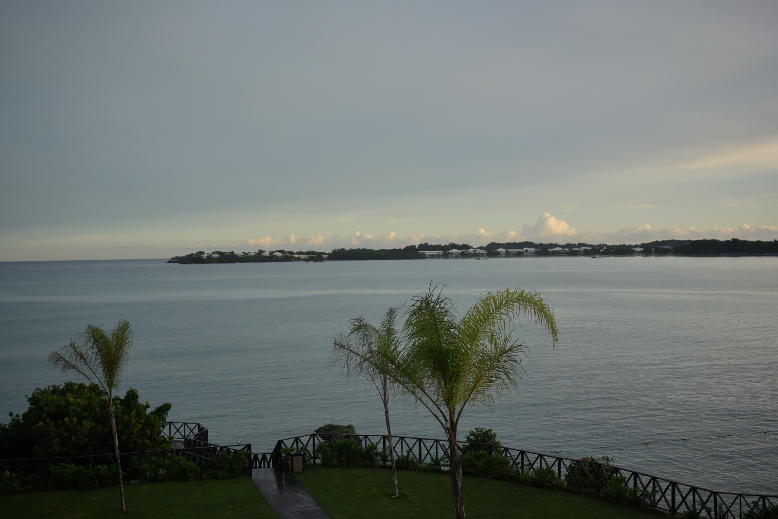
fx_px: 864
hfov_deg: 48.5
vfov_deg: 33.4
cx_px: 389
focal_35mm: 40
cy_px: 260
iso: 400
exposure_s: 1/800
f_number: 4.2
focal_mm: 15
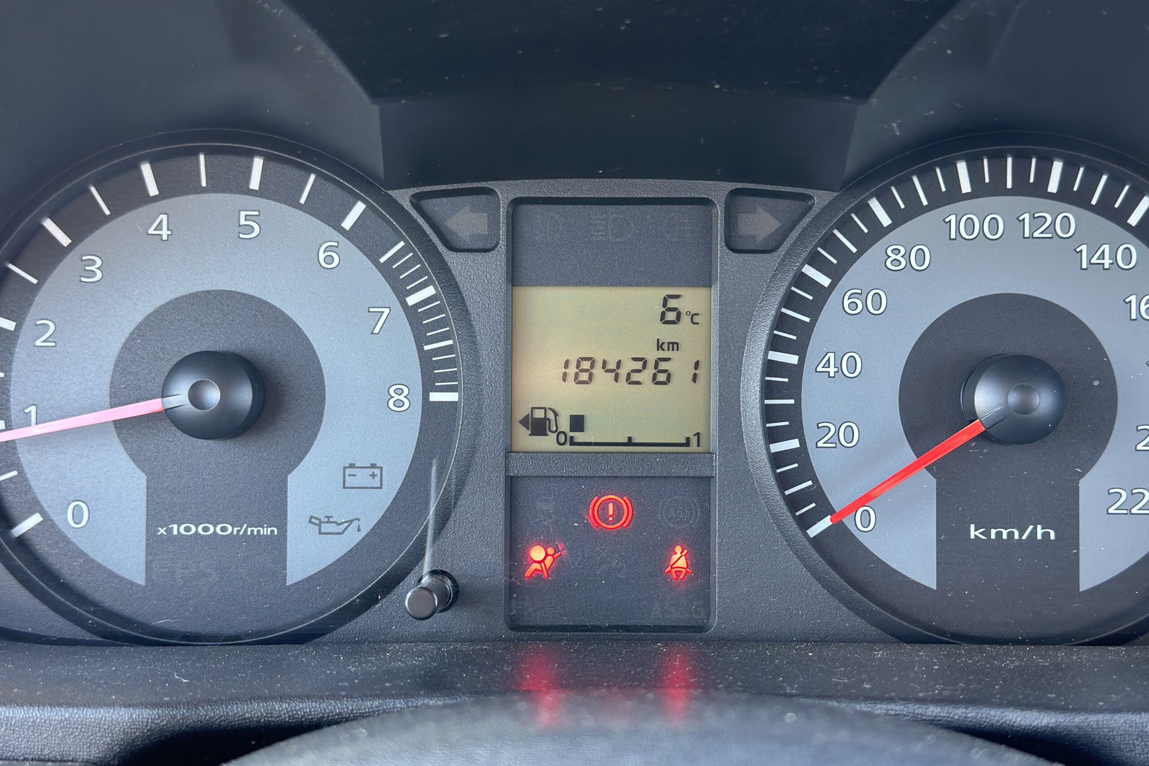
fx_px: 1596
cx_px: 575
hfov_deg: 39.6
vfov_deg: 27.0
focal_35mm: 50
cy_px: 396
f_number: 1.78
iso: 125
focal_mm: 6.86
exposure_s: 1/60
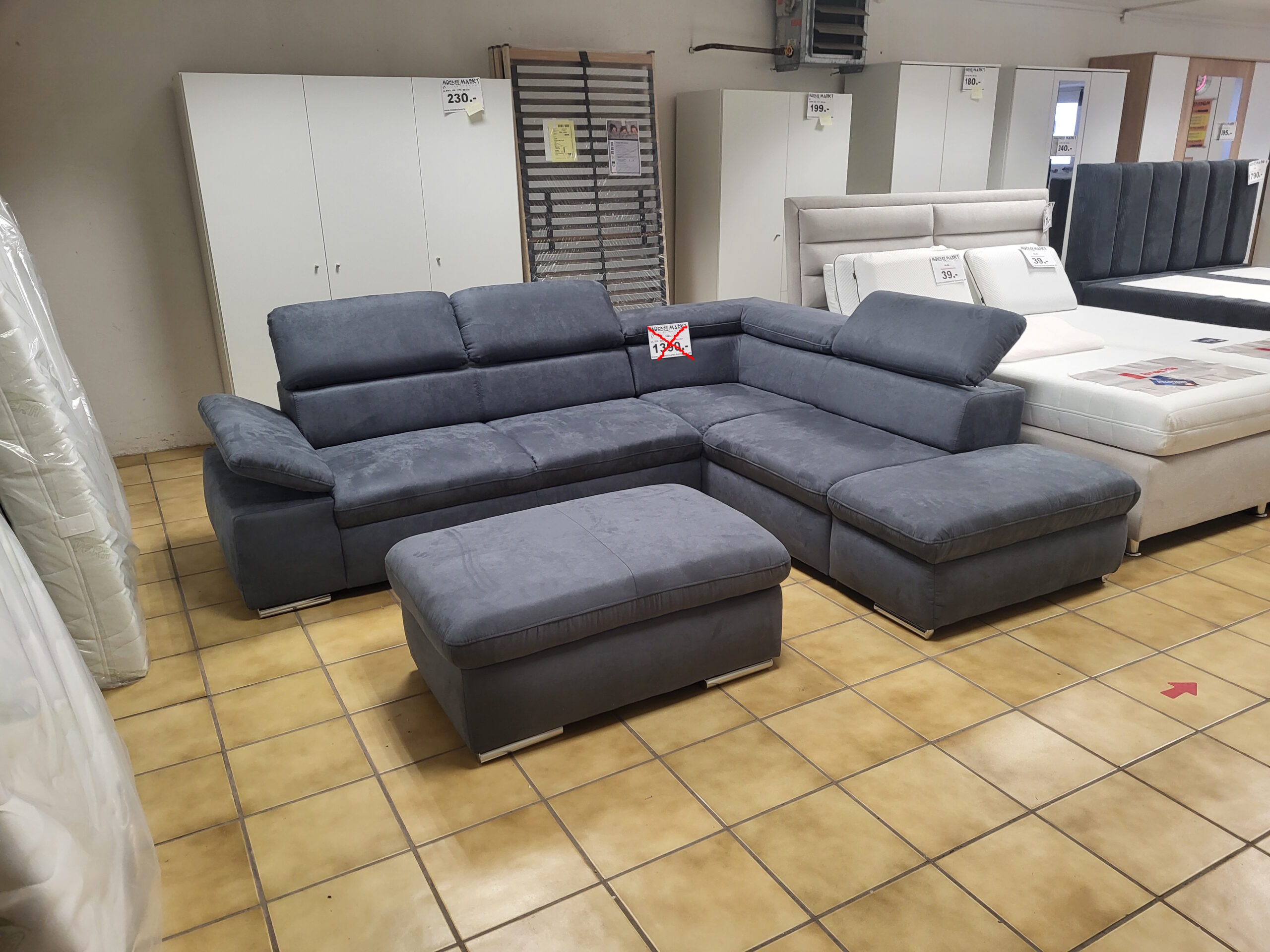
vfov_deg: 53.1
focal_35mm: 26
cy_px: 476
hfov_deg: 67.3
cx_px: 635
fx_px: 954
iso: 160
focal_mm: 5.4
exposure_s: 1/50
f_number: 1.8
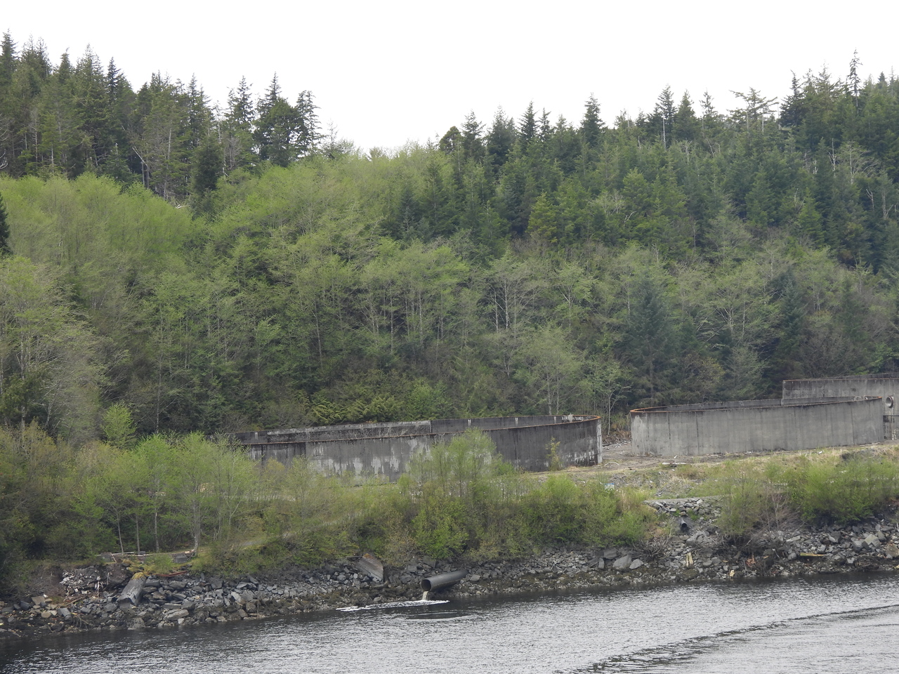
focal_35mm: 125
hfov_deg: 15.8
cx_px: 450
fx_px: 3246
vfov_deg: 11.9
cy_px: 337
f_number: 4
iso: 100
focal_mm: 22.3
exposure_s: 1/100
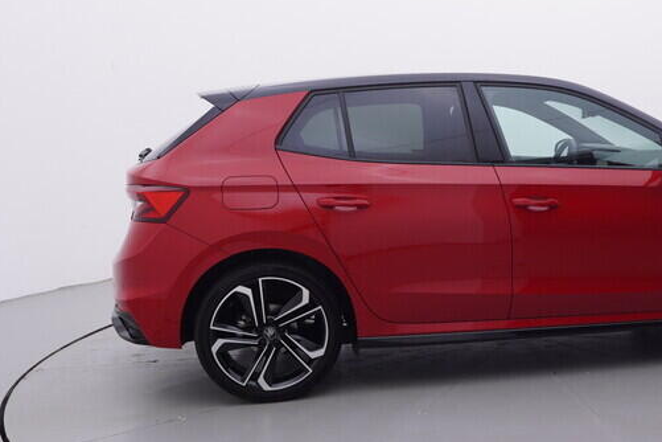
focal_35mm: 46
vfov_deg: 29.2
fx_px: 846
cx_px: 515
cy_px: 221
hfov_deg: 41.2
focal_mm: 15
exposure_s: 1/80
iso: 200
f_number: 5
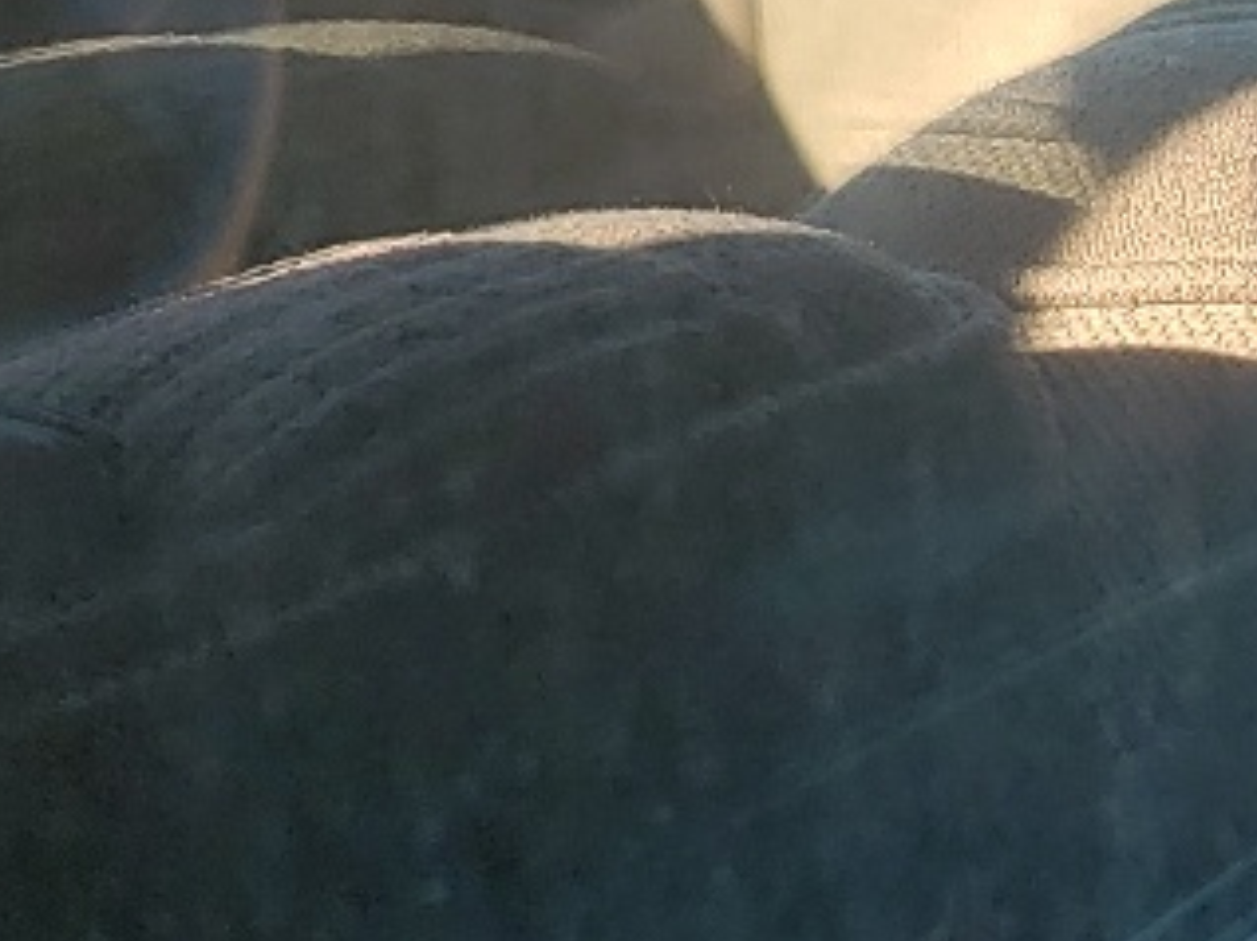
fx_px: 4753
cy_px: 320
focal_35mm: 131
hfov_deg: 14.6
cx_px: 1455
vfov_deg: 11.3
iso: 50
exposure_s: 1/167
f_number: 1.5
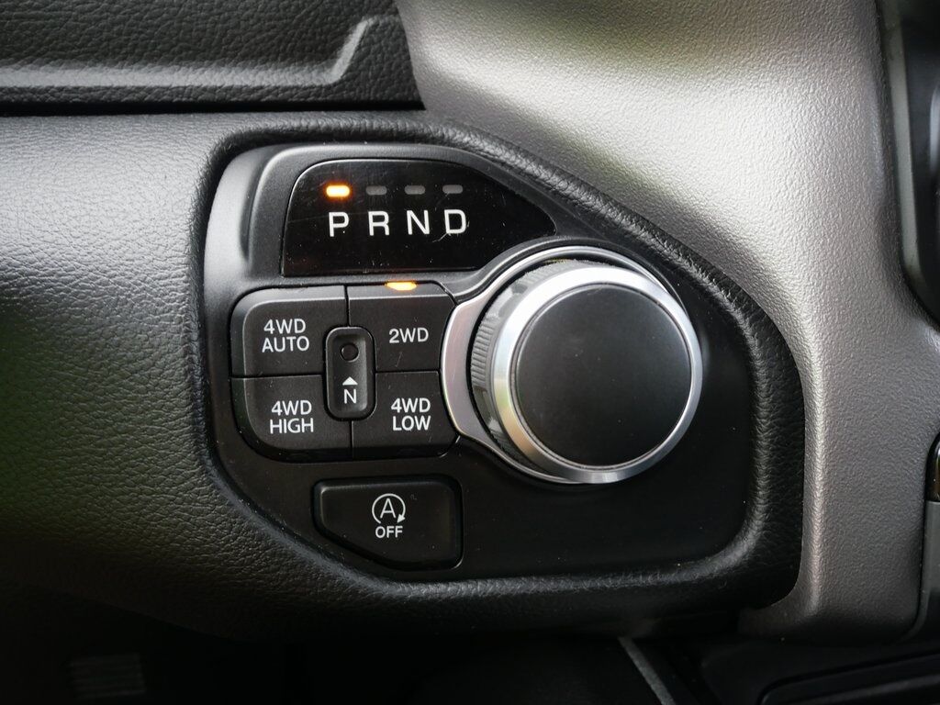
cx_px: 470
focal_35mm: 38
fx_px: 1032
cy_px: 352
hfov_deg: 49.0
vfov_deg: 37.7
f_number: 4.3
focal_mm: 19
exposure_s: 1/60
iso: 800
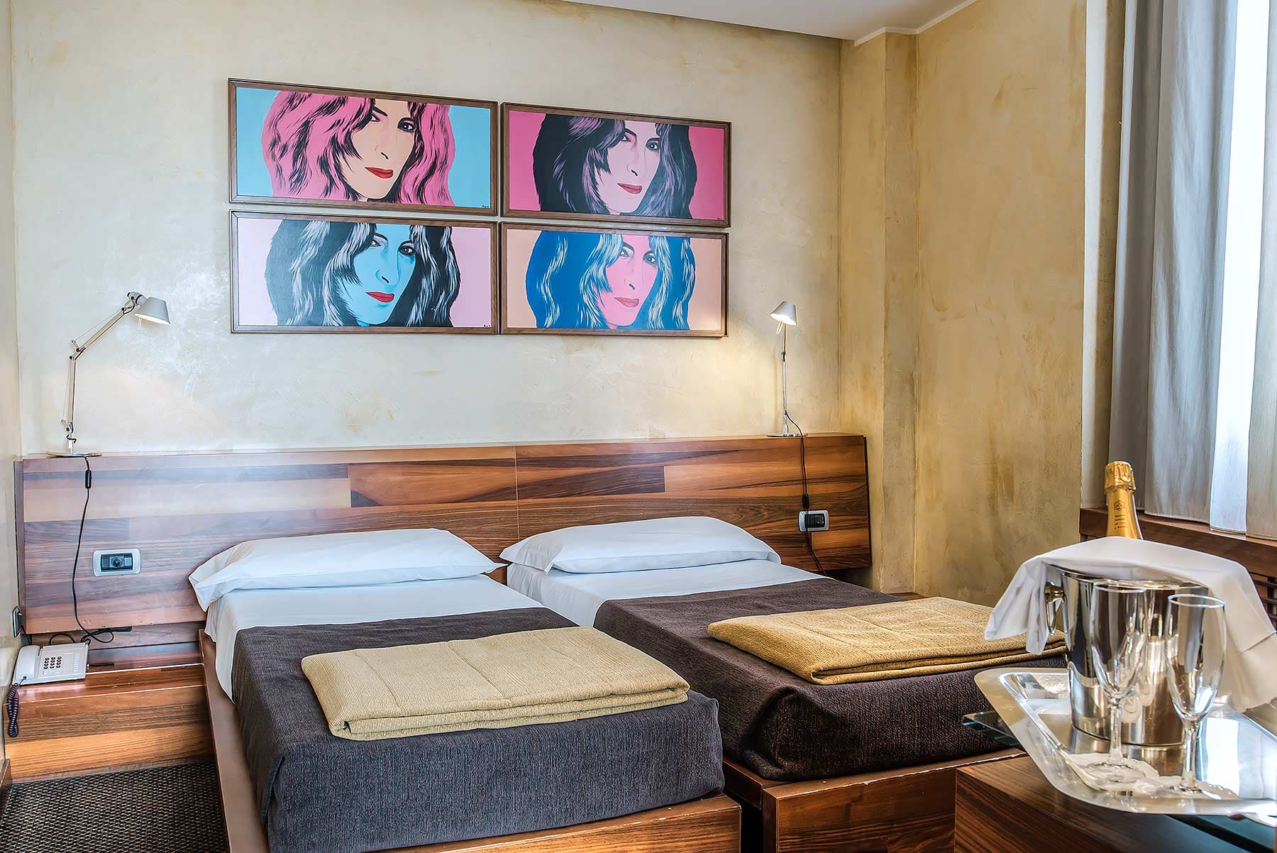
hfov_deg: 58.7
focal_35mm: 32
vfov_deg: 41.2
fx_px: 1136
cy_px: 426
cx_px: 638
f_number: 9
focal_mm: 32
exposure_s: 1/8
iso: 640
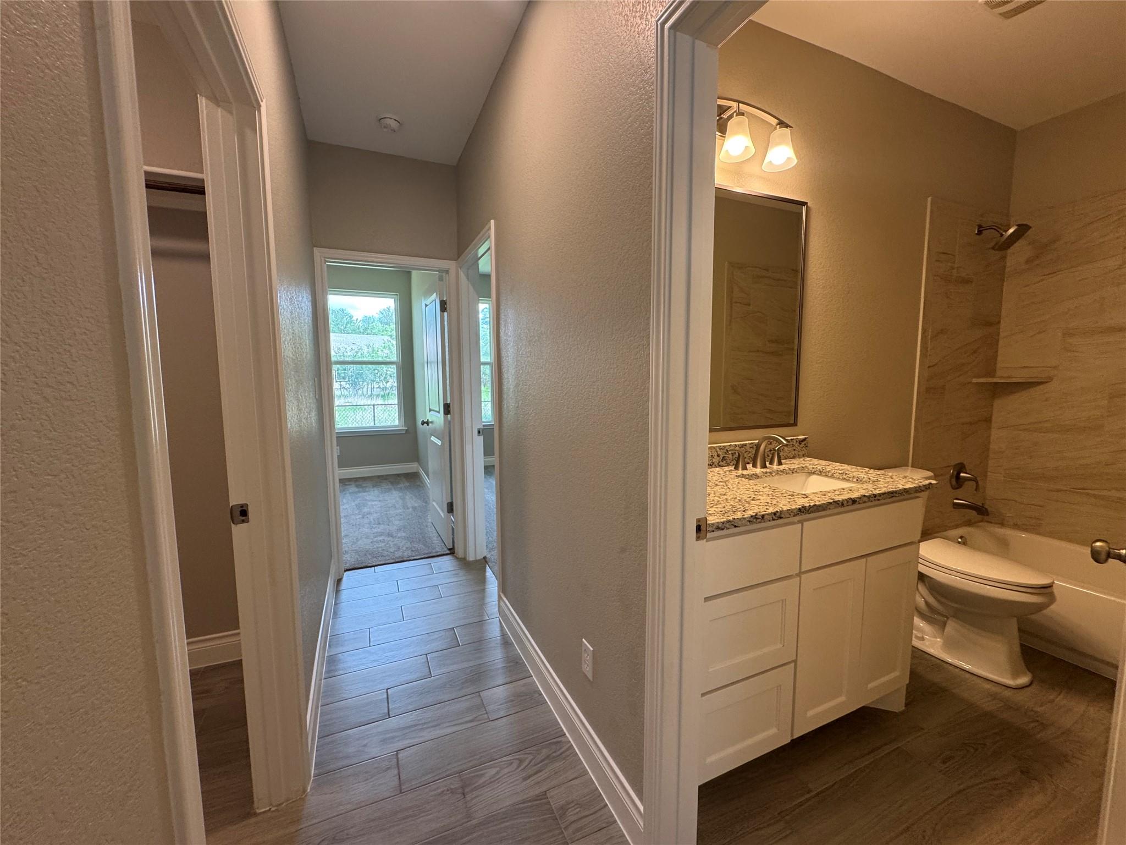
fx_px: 455
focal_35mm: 14
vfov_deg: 85.7
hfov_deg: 102.1
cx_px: 563
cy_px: 422
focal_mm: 2.22
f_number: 2.2
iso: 200
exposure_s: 1/120
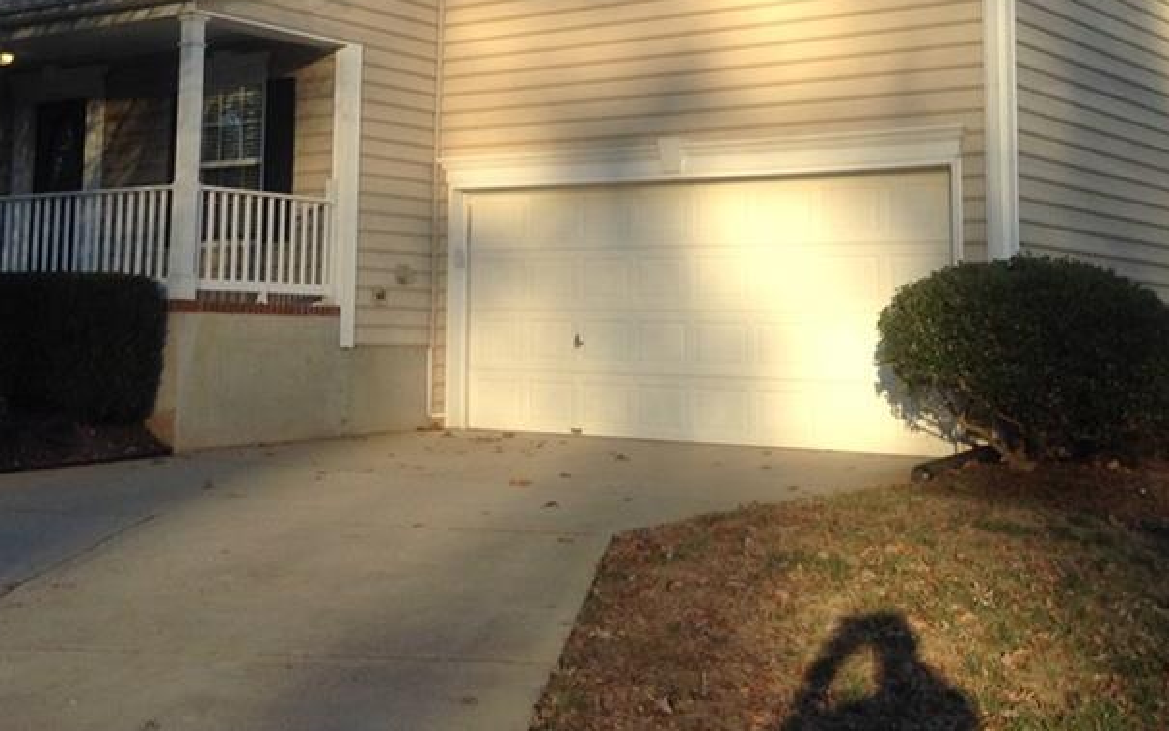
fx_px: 1880
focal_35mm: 59
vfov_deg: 21.7
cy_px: 125
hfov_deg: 34.5
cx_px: 494
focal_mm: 3.3
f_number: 2.4
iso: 25
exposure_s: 1/313
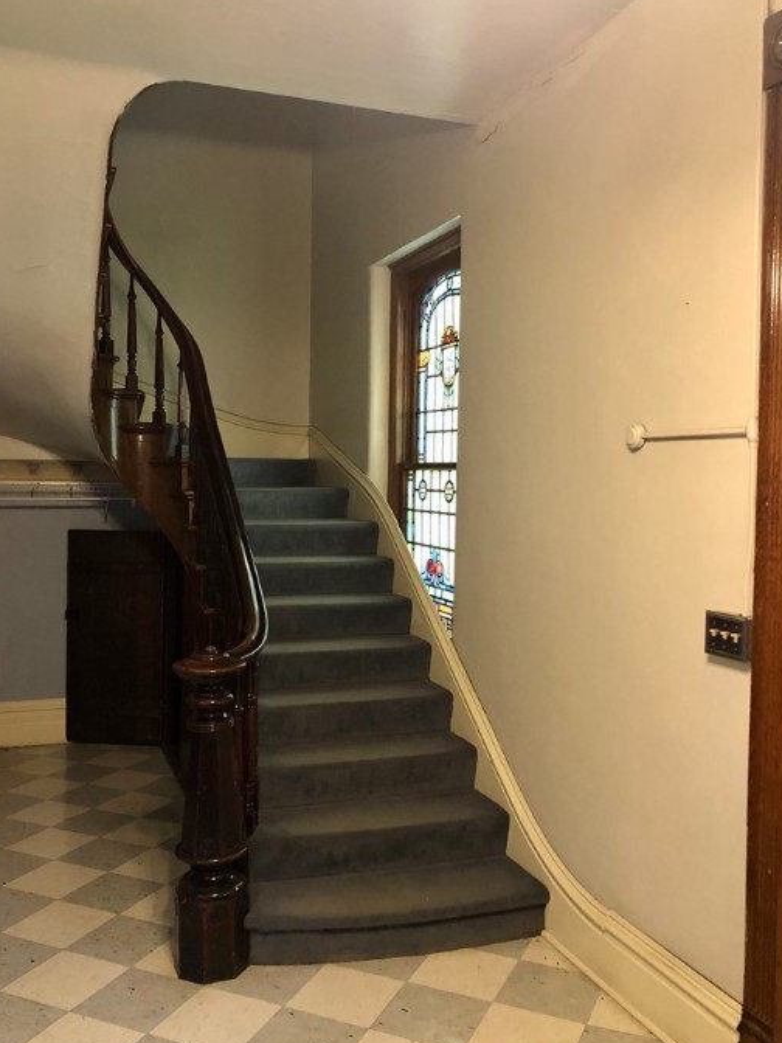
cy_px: 517
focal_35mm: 32
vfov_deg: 56.8
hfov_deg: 44.2
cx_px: 382
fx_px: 964
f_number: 1.8
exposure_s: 1/15
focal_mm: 4
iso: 100
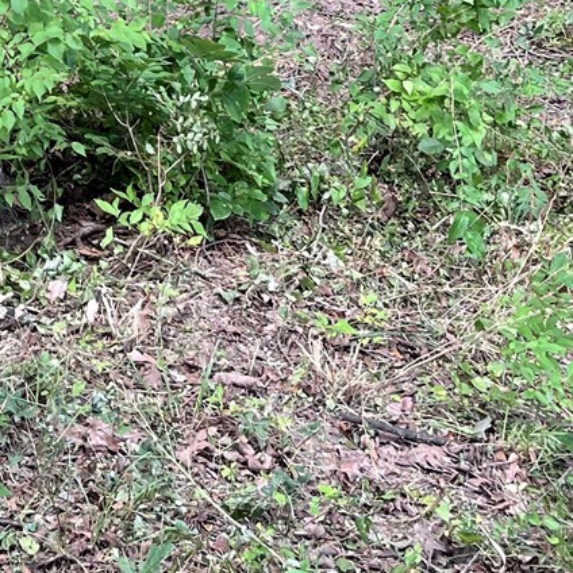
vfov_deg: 15.9
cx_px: -135
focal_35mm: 104
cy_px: -174
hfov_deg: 16.0
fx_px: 1948
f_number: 1.6
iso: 32
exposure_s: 1/125
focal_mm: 5.1
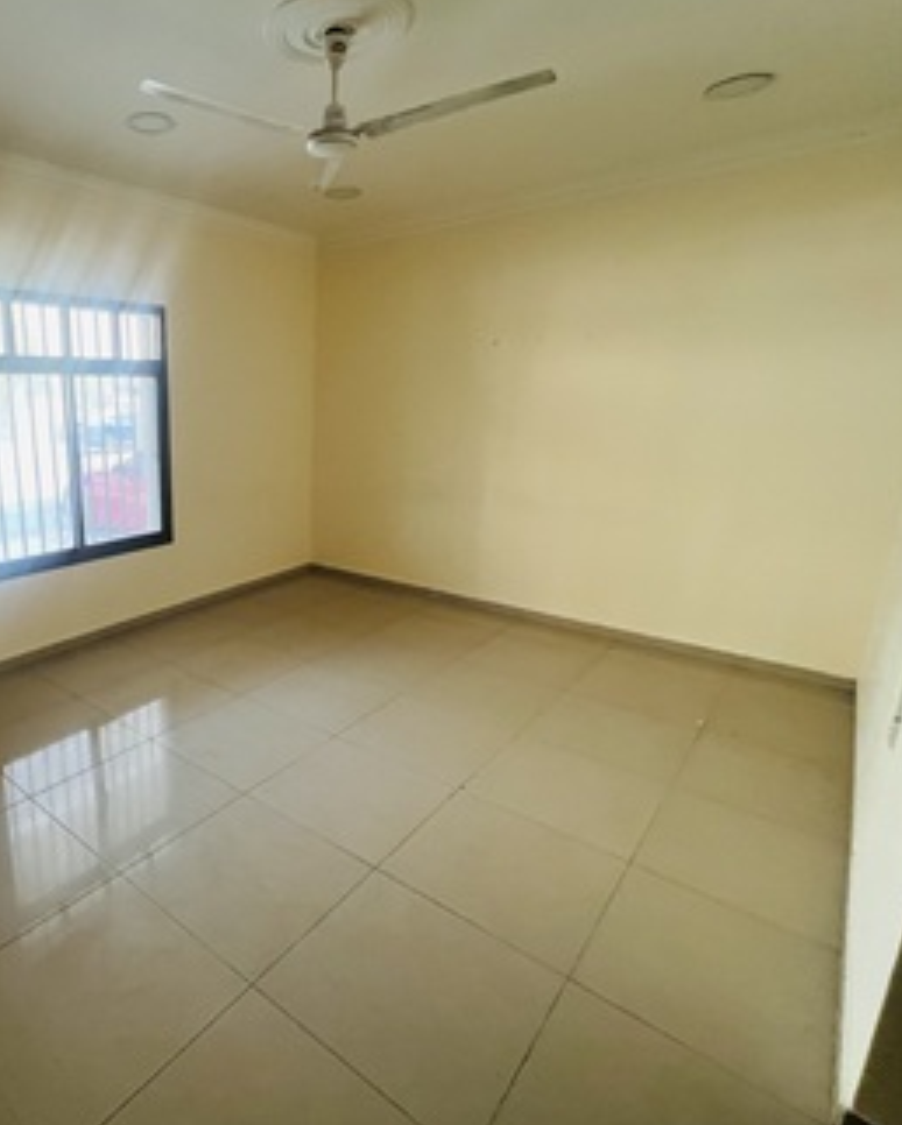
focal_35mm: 18
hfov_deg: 69.3
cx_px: 232
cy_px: 561
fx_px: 600
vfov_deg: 86.3
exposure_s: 1/60
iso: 320
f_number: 1.8
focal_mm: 1.57
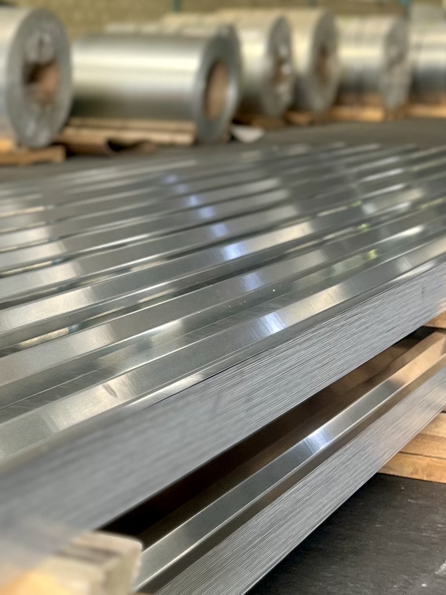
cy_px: 298
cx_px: 223
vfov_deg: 67.3
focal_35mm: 26
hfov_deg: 53.0
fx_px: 447
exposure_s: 1/121
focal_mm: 5.7
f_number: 1.5
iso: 100
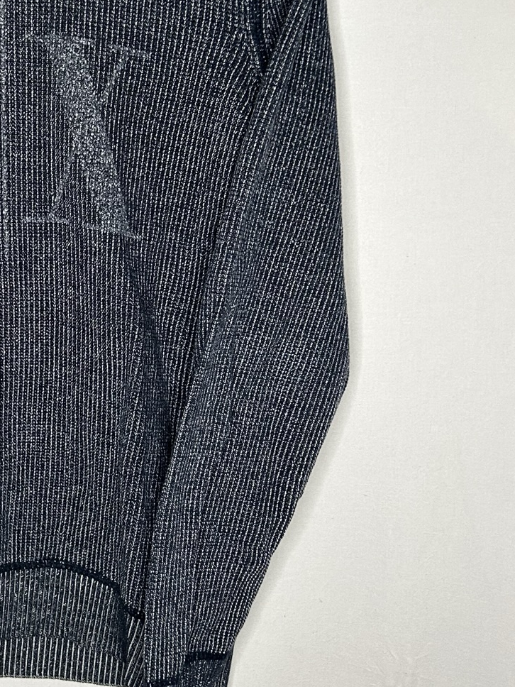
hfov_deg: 25.2
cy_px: 307
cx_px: -2
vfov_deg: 34.9
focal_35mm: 55
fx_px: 1091
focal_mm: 5.7
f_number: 1.5
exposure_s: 1/60
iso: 200
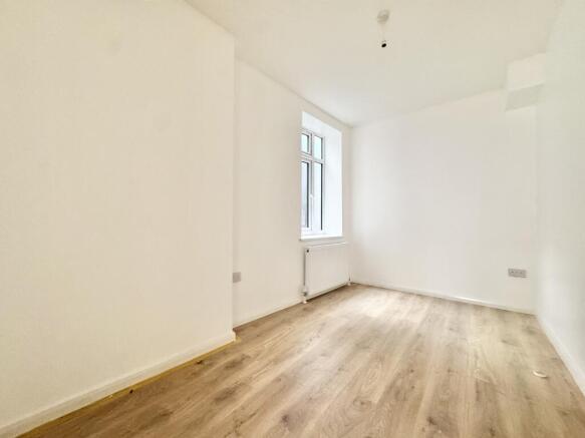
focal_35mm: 14
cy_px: 219
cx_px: 292
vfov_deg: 85.7
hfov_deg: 102.1
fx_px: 237
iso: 320
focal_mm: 2.22
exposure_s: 1/72
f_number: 2.2
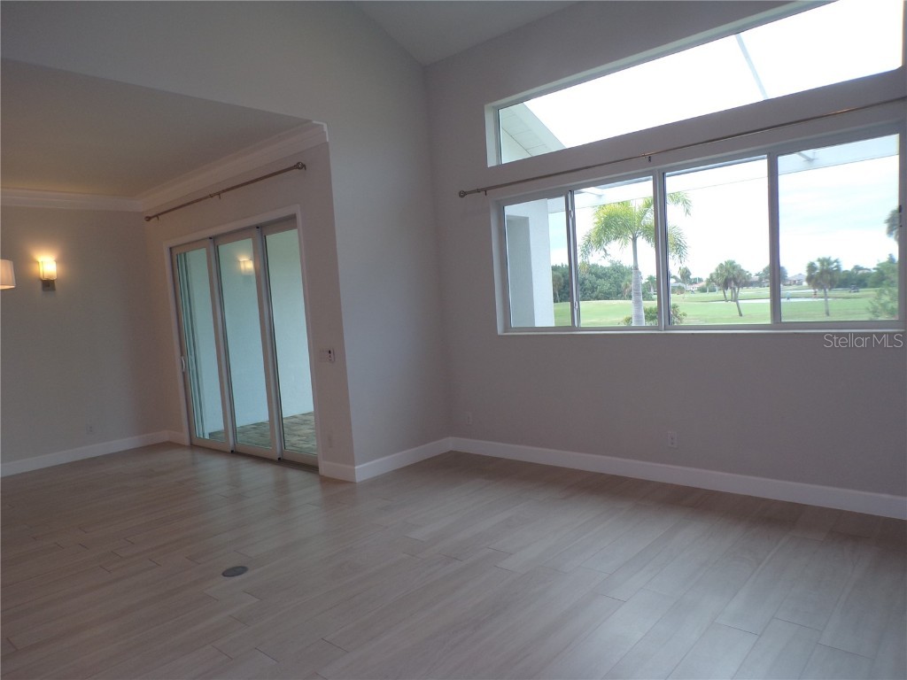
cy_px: 340
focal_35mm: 24
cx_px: 454
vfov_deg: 56.8
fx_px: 629
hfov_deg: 71.6
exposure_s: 1/38
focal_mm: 4.3
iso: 80
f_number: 4.3
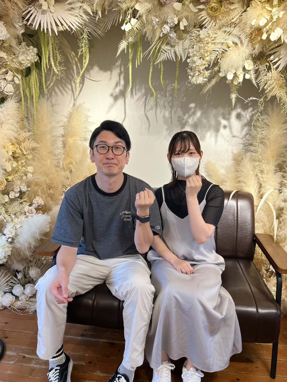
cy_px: 191
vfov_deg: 67.3
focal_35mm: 26
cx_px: 144
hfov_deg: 53.1
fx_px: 287
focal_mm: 5.7
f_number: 1.5
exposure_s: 1/100
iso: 80
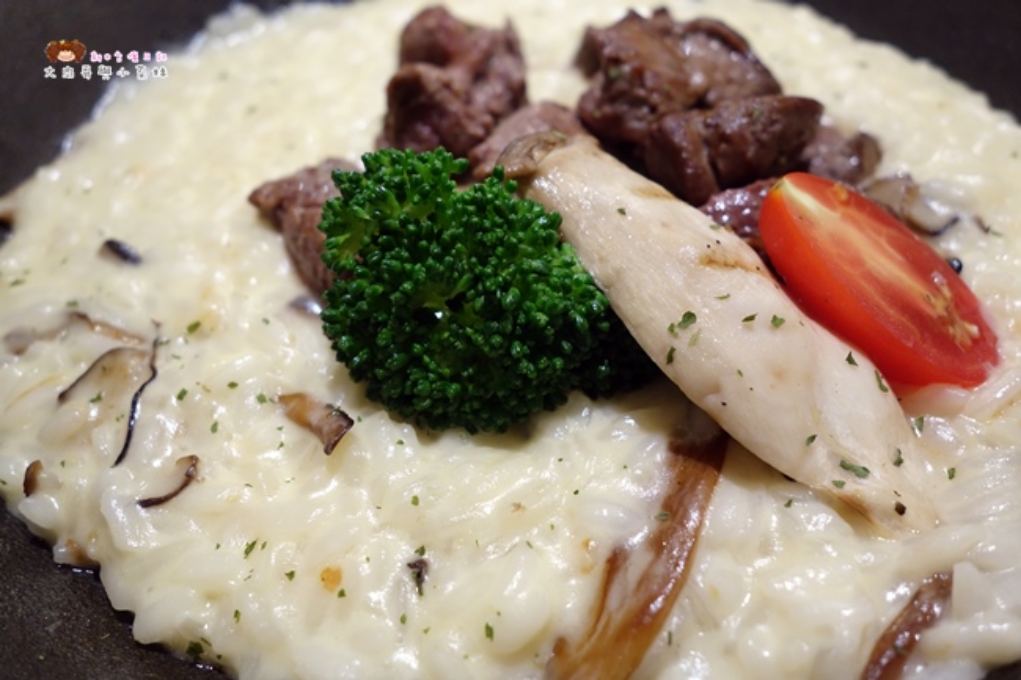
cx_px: 510
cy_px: 340
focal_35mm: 28
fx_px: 794
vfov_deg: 46.4
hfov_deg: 65.5
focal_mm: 10.4
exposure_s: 1/30
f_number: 3.2
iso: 500
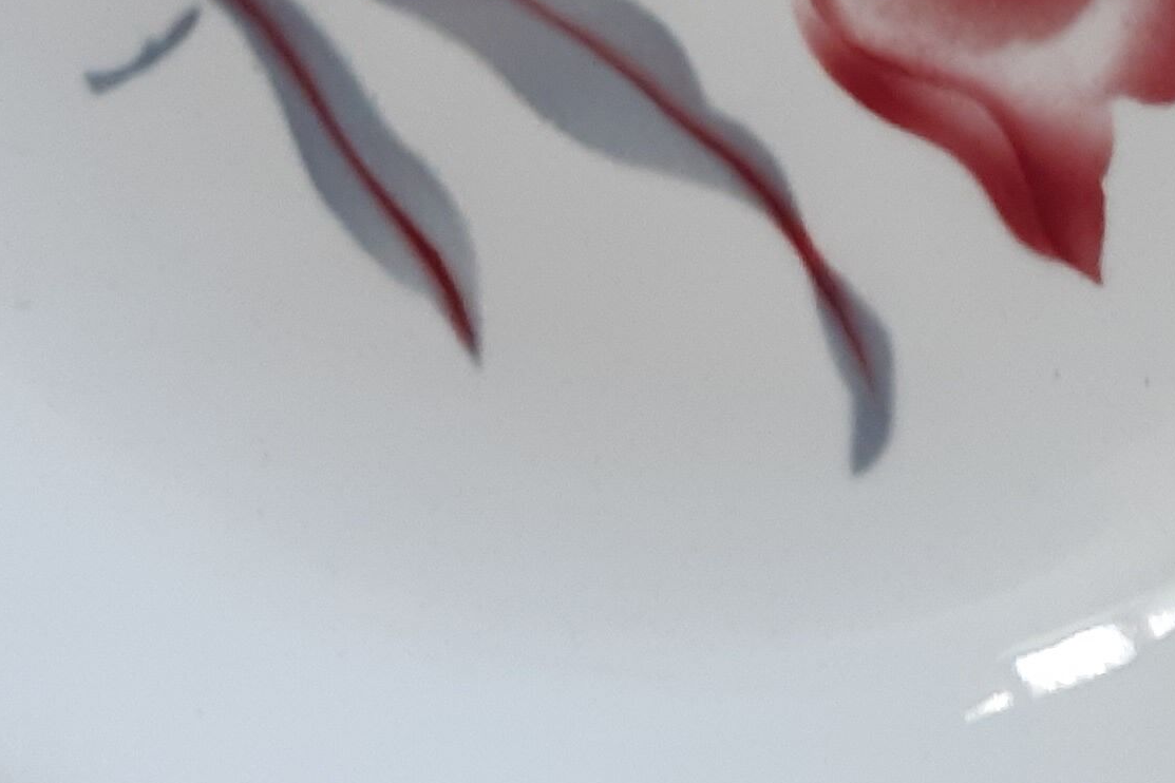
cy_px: -265
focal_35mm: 112
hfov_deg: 18.1
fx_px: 3655
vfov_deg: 11.9
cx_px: 926
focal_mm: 3.92
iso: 125
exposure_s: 1/60
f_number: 1.7
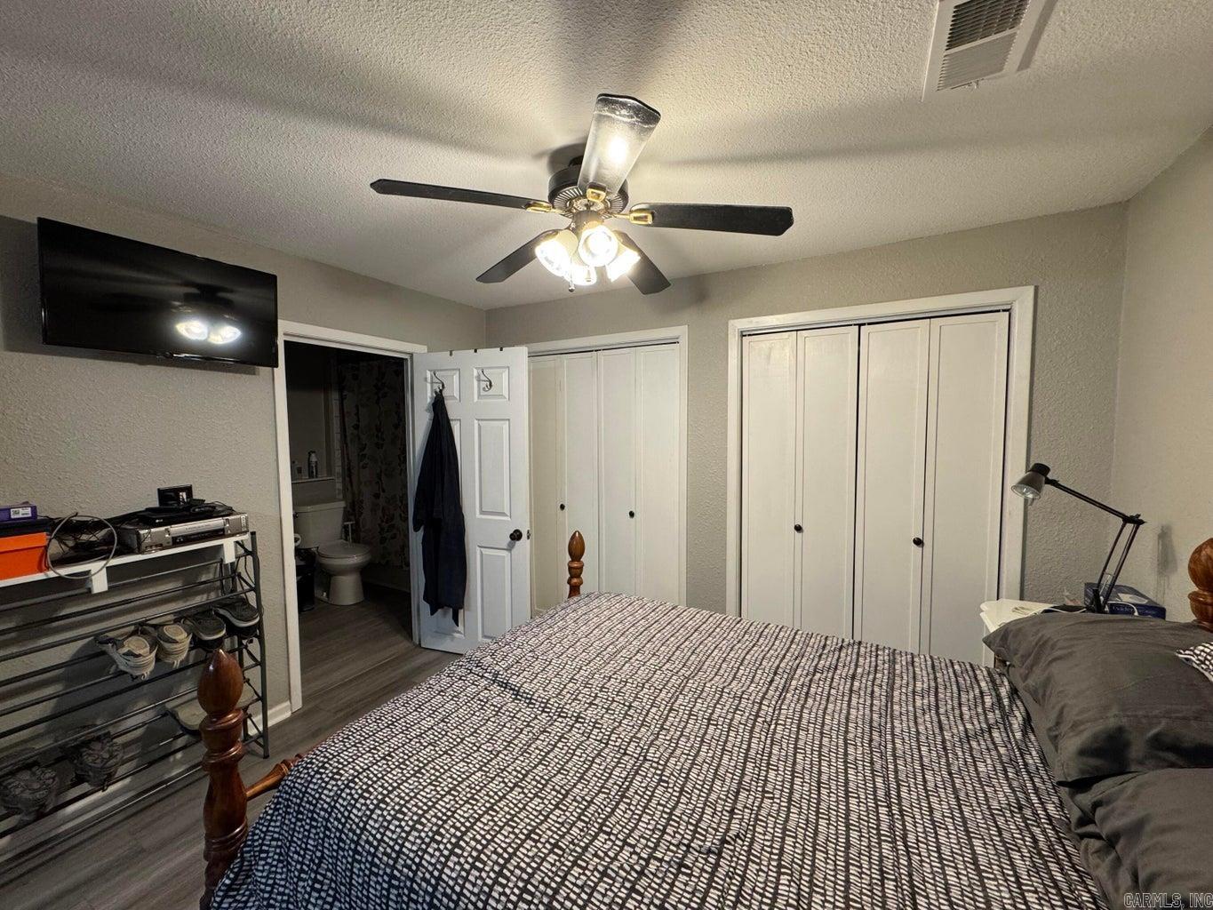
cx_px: 606
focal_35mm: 14
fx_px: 491
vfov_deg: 85.7
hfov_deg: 102.1
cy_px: 455
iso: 250
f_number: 2.2
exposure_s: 1/120
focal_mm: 2.22
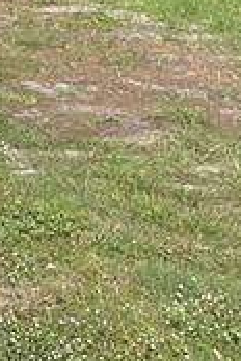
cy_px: -156
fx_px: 1536
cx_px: -708
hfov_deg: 7.0
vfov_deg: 12.8
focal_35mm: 153
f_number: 1.6
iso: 32
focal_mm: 5.1
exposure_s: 1/4202
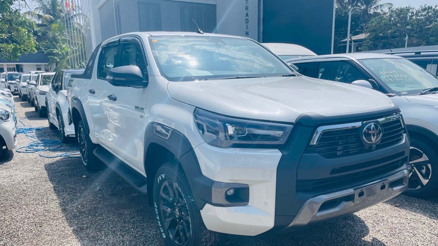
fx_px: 337
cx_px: 221
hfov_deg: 66.1
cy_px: 157
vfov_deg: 39.8
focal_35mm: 29
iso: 32
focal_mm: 4.2
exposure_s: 1/3610
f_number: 1.6
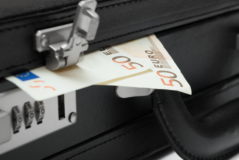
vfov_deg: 11.9
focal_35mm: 116
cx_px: 164
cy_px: 64
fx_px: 769
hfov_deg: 17.6
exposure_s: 1/125
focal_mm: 55
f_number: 9.5
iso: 200
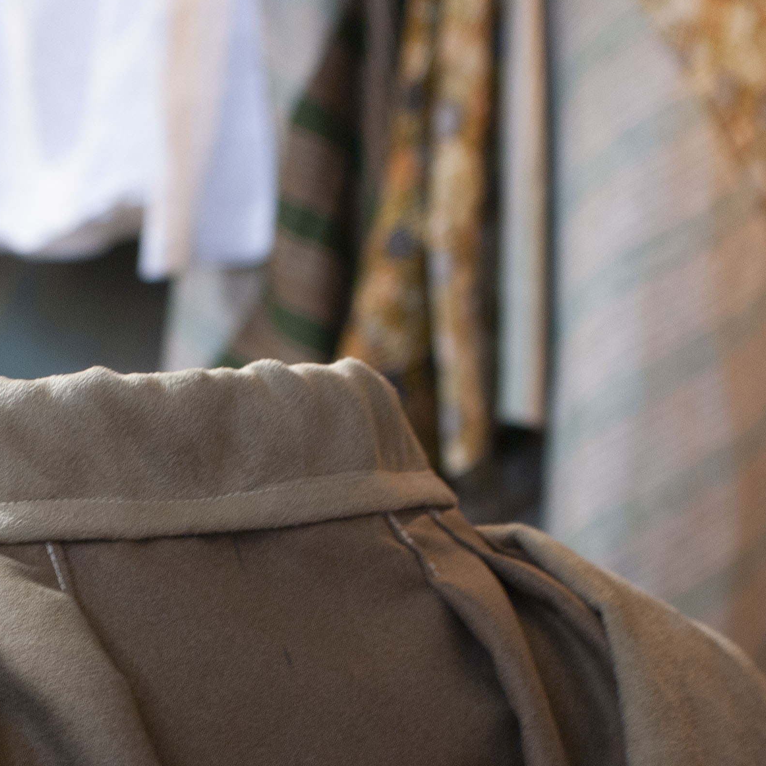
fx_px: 2730
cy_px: 613
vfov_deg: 15.9
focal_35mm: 109
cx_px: 101
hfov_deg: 15.8
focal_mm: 35
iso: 400
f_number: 3.5
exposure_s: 1/15
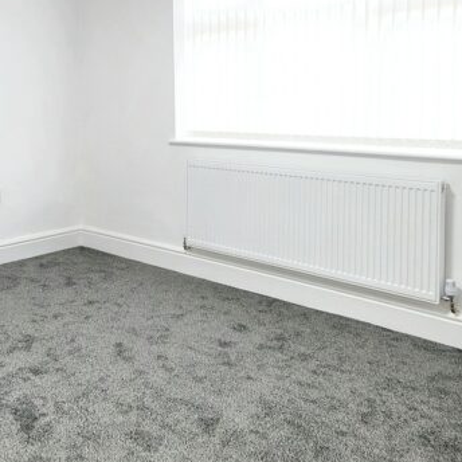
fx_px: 574
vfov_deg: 42.7
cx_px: 107
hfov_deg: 42.3
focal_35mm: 38
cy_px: 124
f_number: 4
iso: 640
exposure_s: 1/60
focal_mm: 10
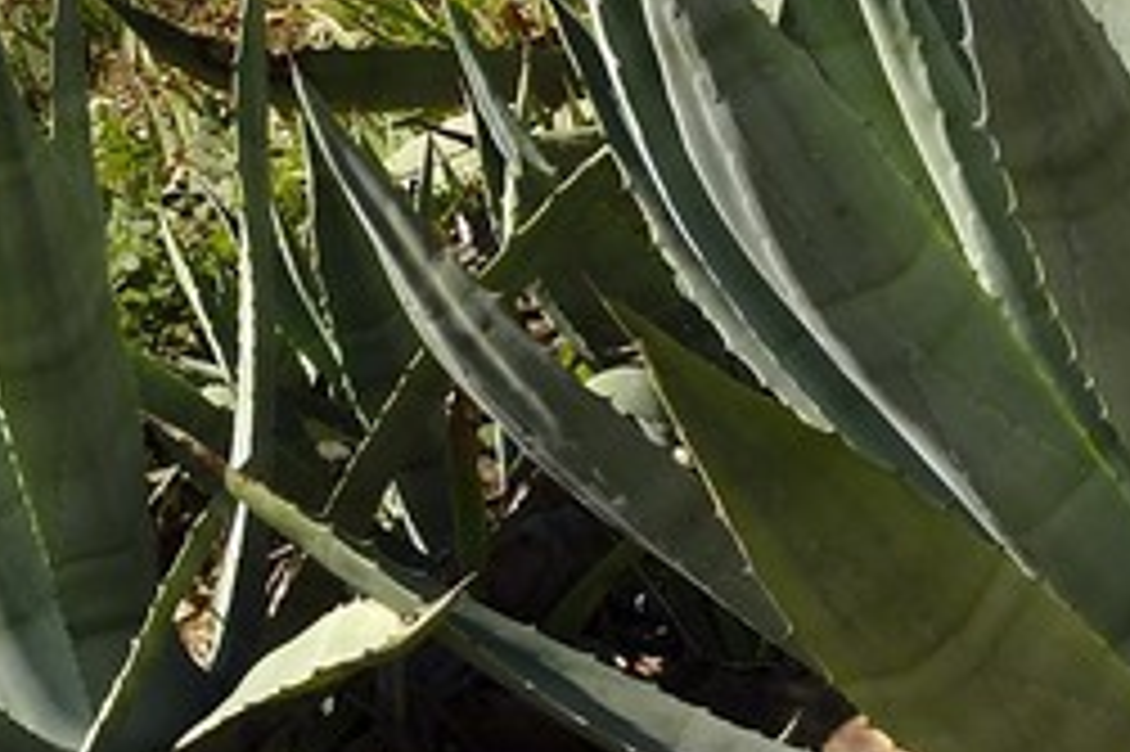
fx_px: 6399
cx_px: -905
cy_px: -1513
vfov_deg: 6.2
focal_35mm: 204
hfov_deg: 9.6
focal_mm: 32
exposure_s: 1/250
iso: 200
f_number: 13
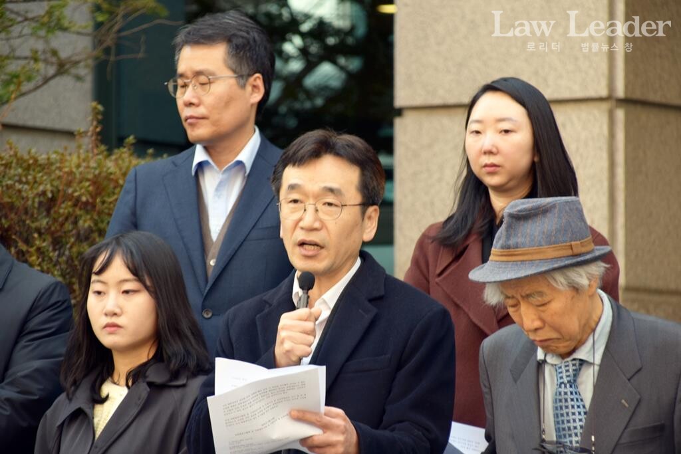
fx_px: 4398
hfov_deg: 8.9
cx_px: 340
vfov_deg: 5.9
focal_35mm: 232
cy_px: 227
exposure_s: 1/125
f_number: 6
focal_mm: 155
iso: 100
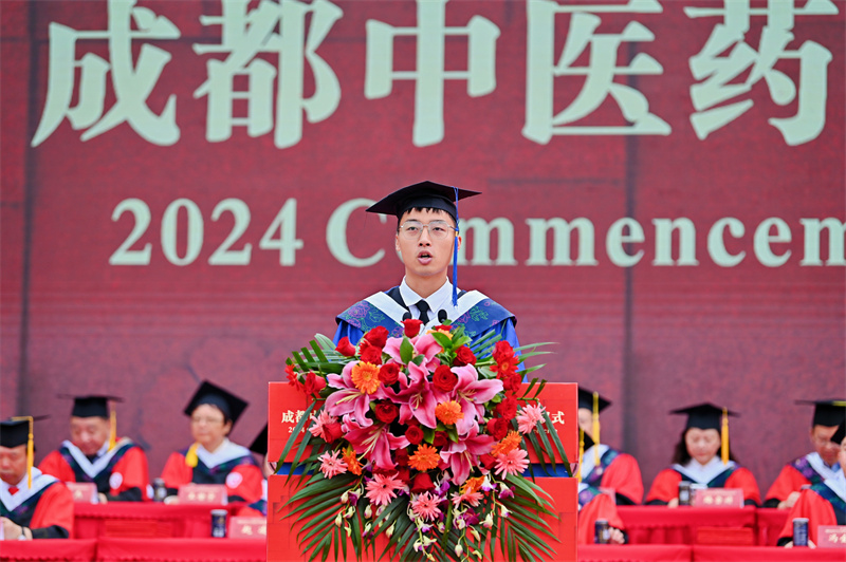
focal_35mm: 145
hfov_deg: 14.2
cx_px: 423
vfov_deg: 9.4
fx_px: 3405
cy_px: 281
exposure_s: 1/640
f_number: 3.5
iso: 125
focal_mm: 145
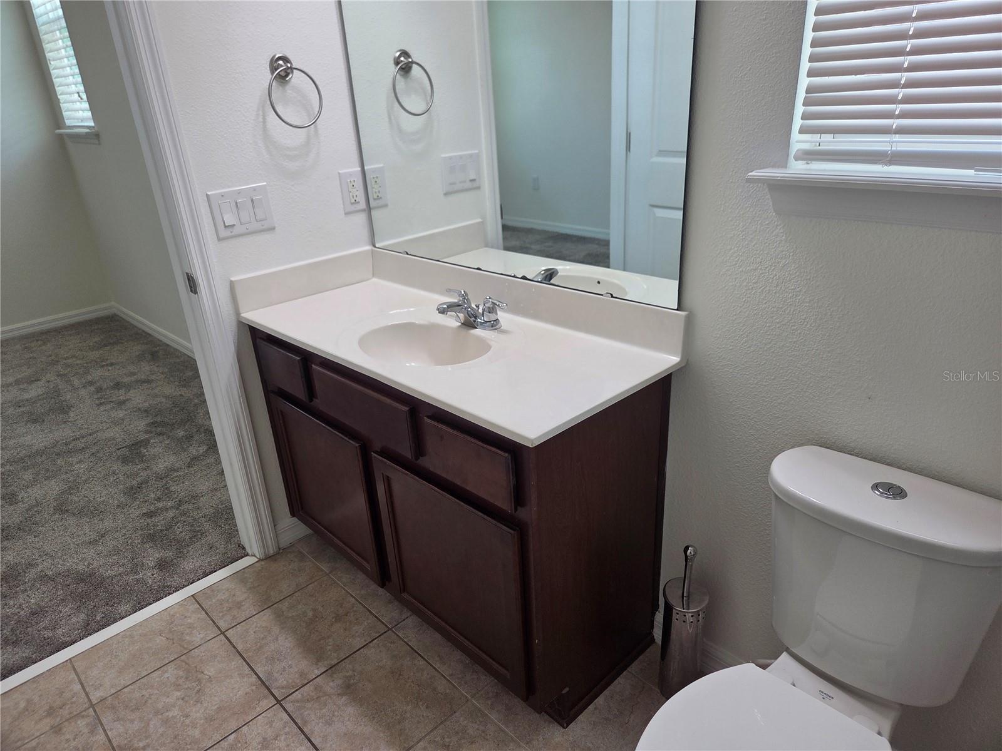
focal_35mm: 23
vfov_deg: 58.9
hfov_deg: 73.9
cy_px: 376
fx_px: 666
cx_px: 501
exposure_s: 1/120
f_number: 1.8
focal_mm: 5.4
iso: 80
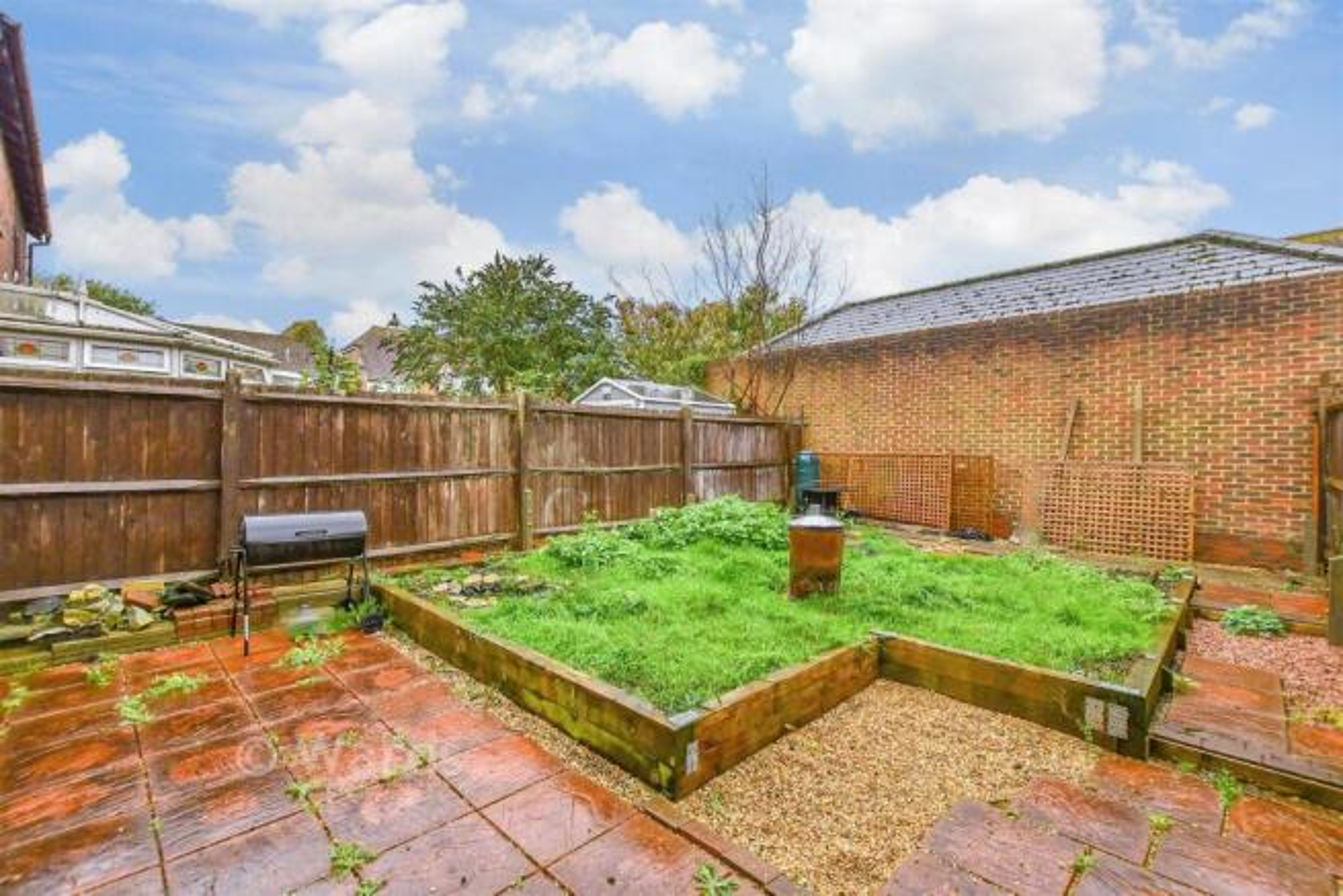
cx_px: 672
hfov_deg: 100.4
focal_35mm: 15
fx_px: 560
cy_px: 448
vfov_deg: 77.4
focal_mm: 10
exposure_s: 1/320
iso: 320
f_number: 8
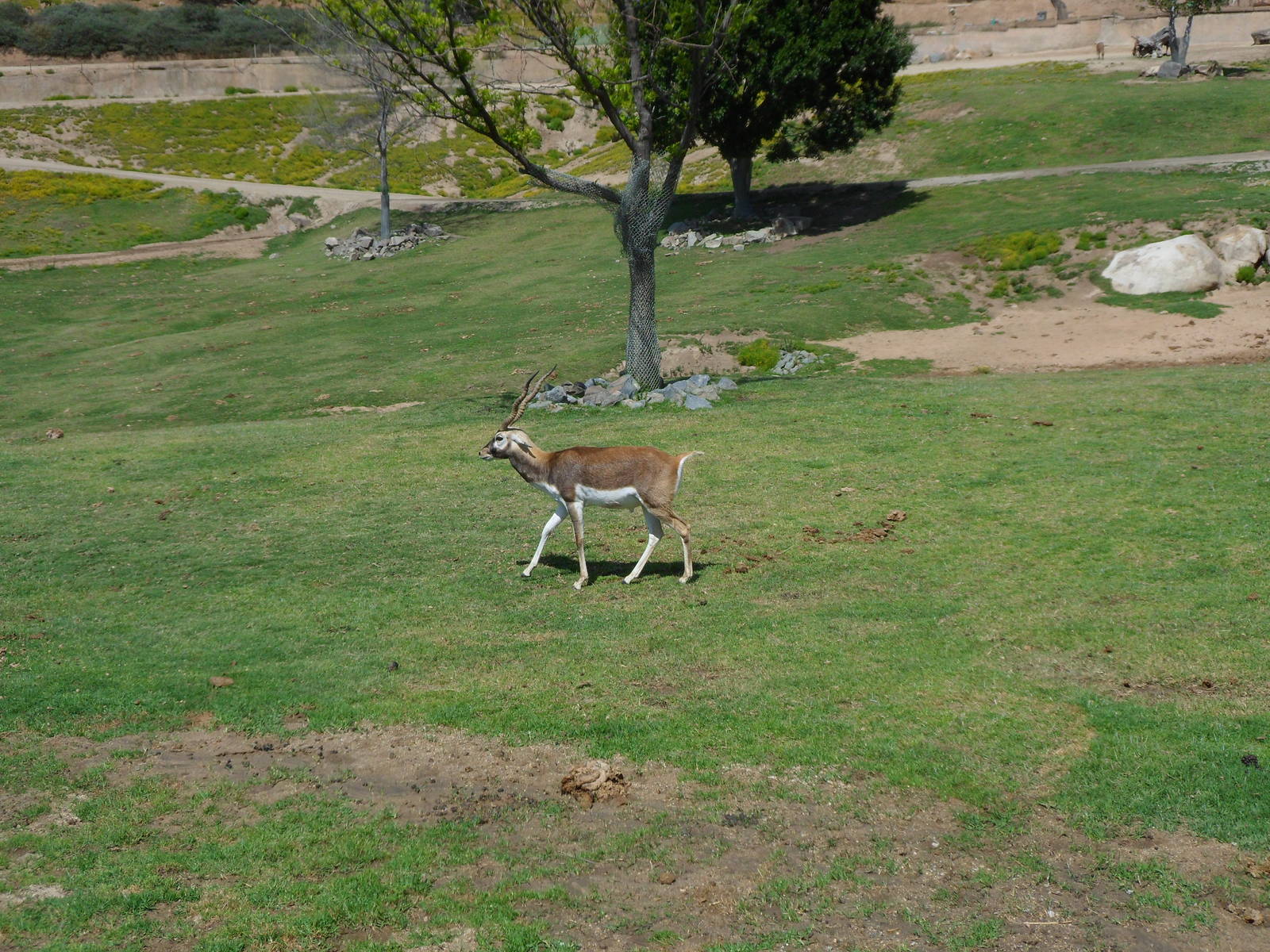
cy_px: 476
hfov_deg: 36.8
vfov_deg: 28.0
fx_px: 1908
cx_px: 635
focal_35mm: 52
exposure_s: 1/1000
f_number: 4.3
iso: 80
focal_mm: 8.1
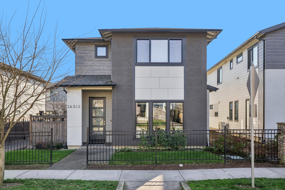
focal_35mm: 35
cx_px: 142
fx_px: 277
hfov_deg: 54.4
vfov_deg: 37.8
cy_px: 95
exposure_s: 1/200
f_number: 8
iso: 400
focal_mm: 35
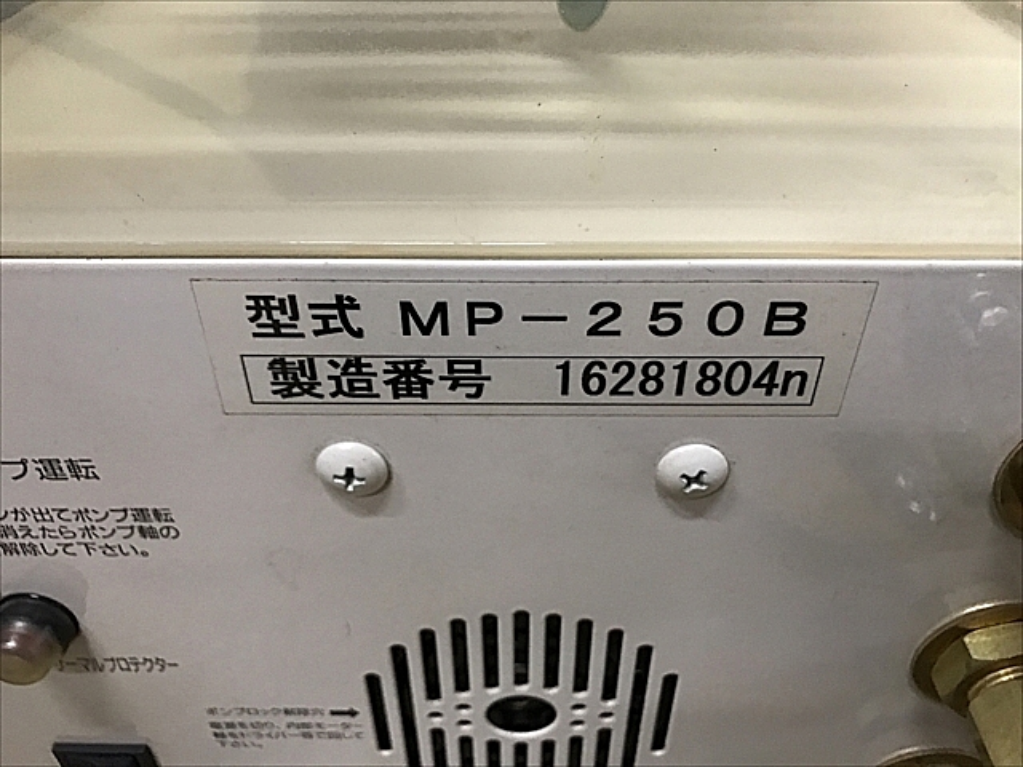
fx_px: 827
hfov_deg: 63.4
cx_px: 512
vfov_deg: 49.7
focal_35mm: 28
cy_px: 384
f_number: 1.8
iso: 80
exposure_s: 1/15
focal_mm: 3.99
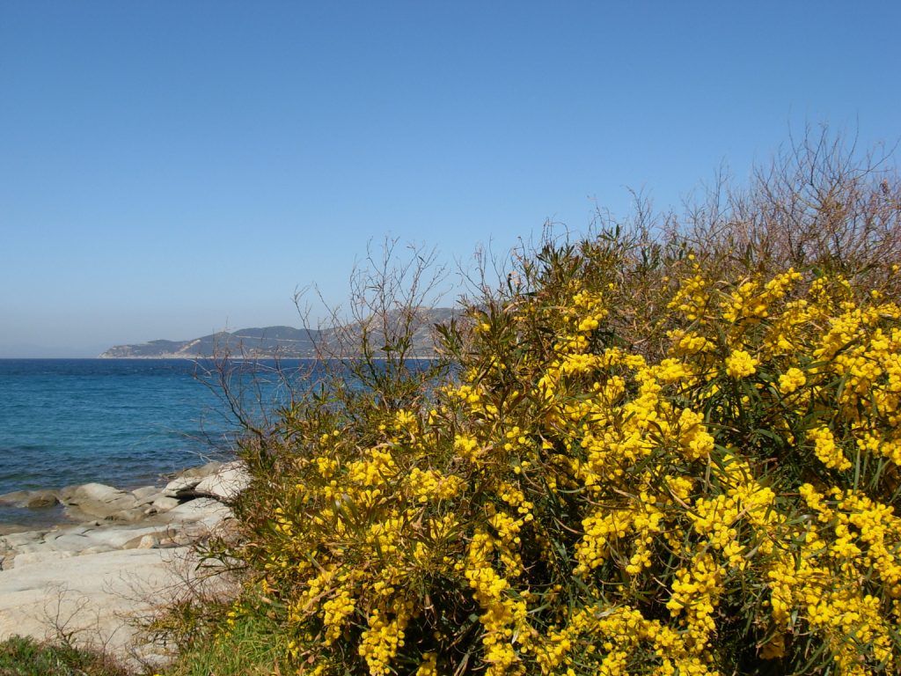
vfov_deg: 37.7
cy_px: 338
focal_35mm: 38
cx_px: 450
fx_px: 989
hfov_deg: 49.0
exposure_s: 1/609
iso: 79
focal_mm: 6.3
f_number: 4.9
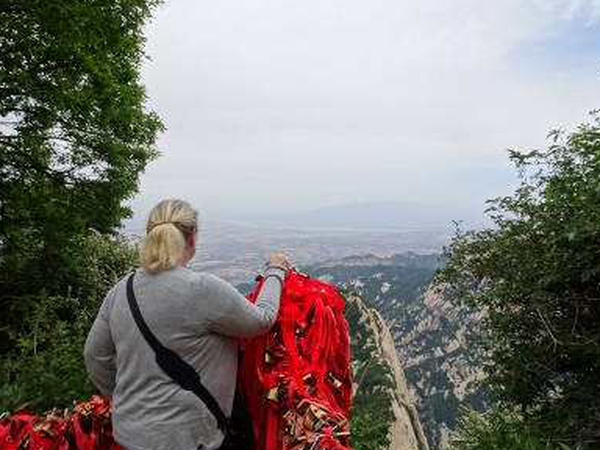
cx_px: 308
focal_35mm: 25
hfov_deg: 69.4
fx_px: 433
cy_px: 230
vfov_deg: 54.9
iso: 80
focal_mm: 4.1
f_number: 4.5
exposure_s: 1/400
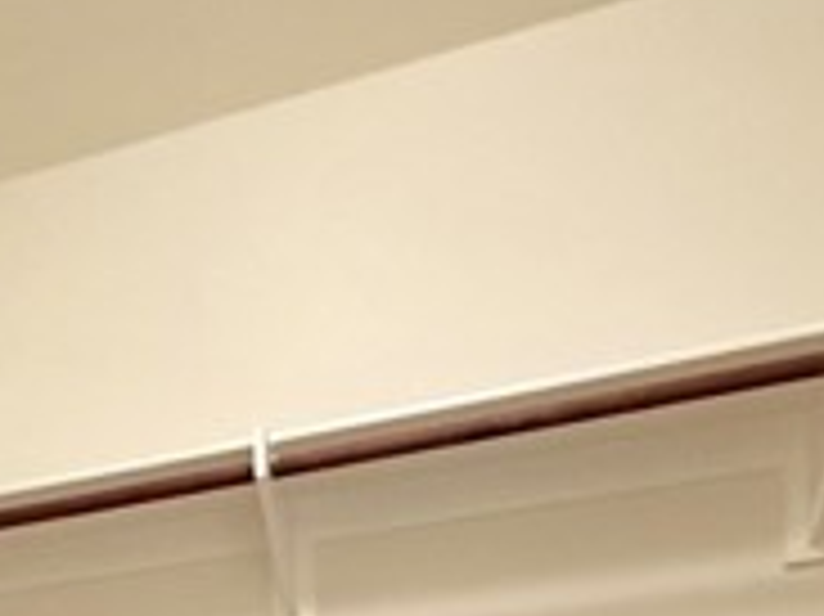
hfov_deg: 36.3
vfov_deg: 22.0
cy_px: 1025
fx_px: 1166
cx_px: 68
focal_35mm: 49
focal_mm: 2.22
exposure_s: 1/60
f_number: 2.2
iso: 640
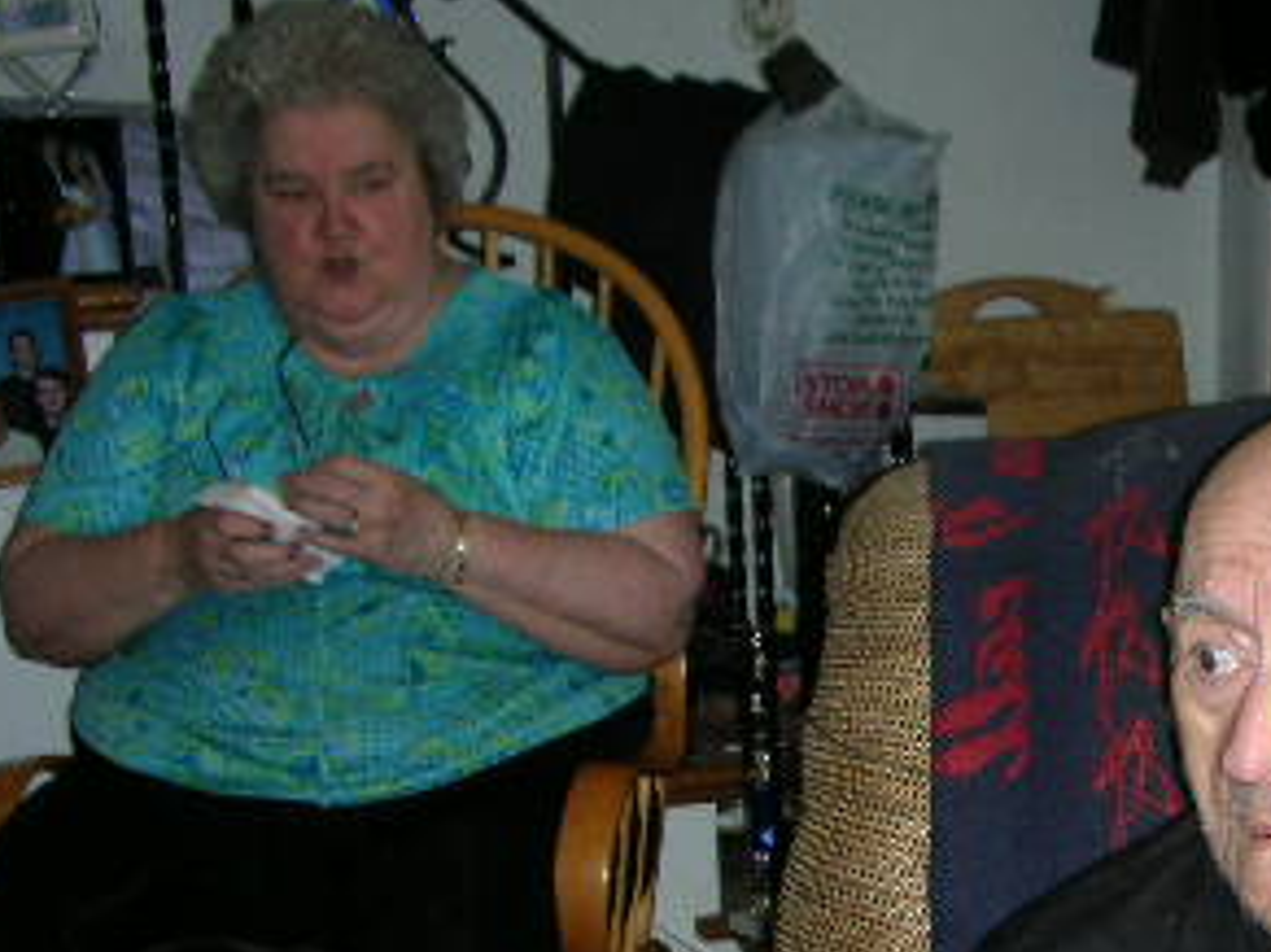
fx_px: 2826
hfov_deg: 24.5
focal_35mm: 77
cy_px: 1000
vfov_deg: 18.5
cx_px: 1197
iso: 89
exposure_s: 1/60.1
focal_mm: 5.8
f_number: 3
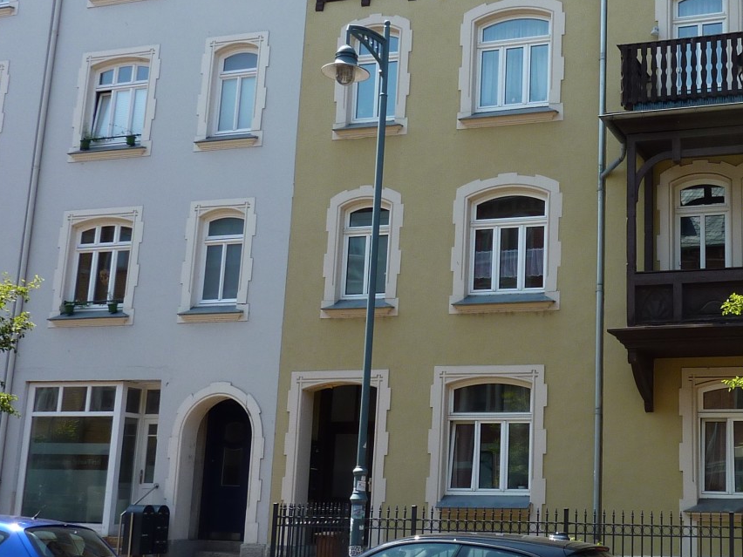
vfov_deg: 32.7
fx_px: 944
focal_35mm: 44
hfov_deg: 40.4
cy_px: 199
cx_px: 636
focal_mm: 4.1
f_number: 4
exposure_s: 1/250
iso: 80
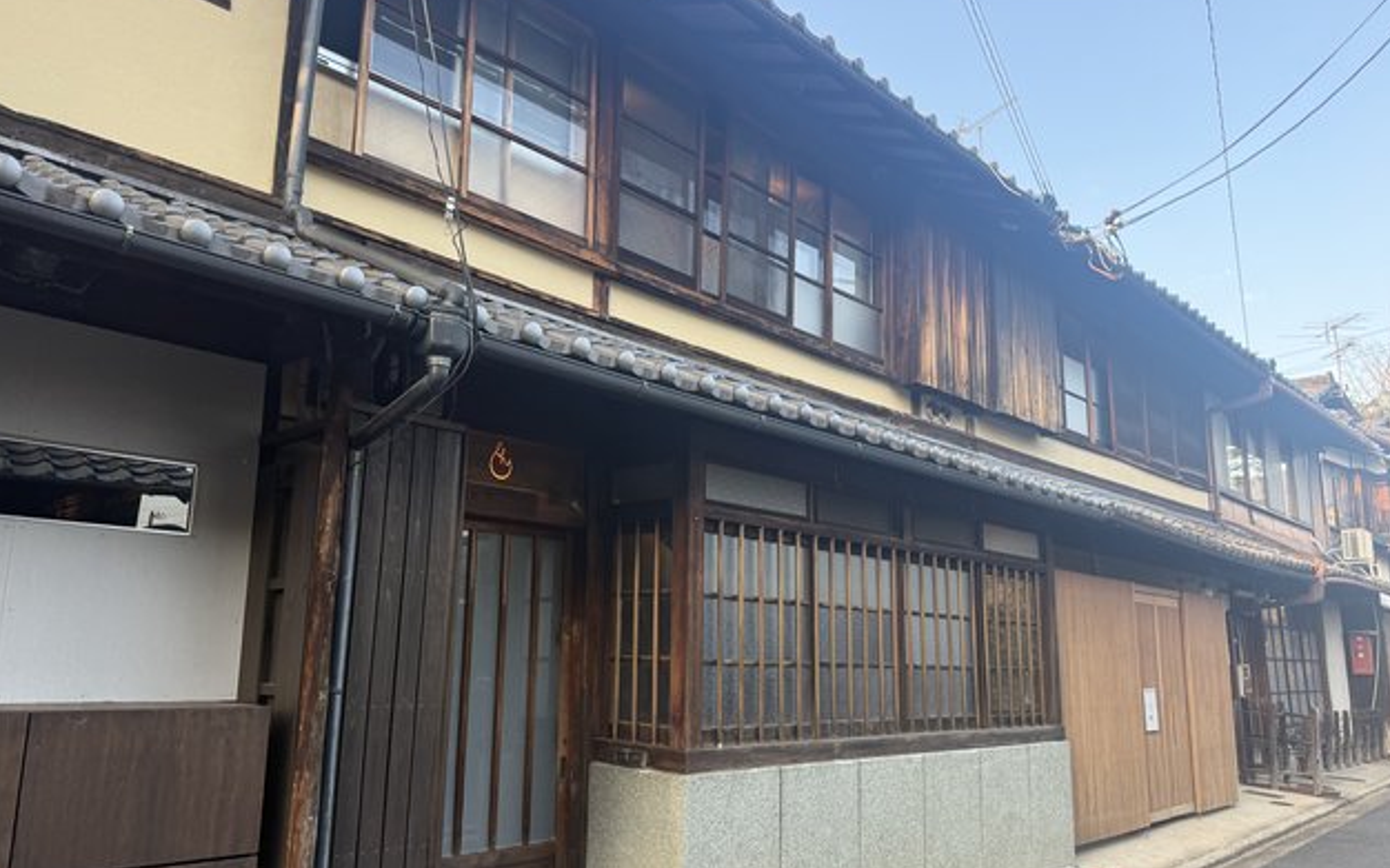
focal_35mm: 26
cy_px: 464
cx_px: 691
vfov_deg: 47.5
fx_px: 985
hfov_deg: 70.4
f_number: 1.78
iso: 100
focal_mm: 6.76
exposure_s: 1/235
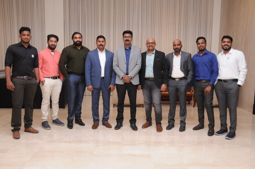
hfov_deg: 53.2
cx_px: 128
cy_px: 84
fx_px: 255
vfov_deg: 36.8
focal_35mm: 36
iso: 1000
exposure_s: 1/125
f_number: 4
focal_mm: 24
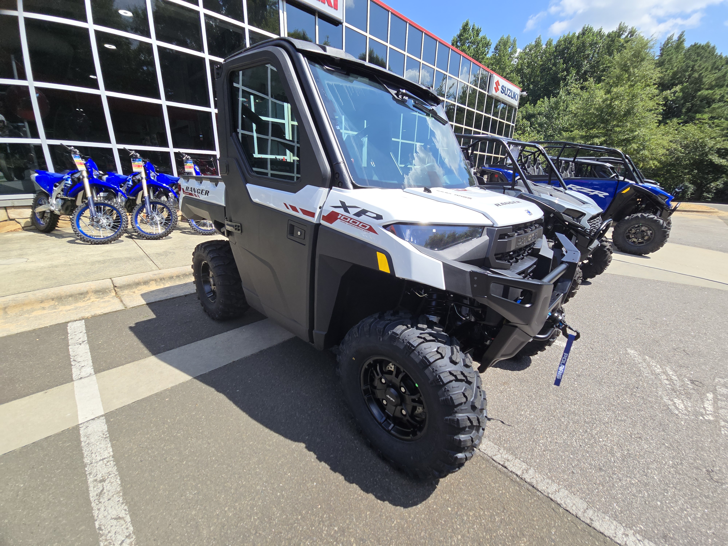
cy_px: 273
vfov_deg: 89.9
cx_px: 364
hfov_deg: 106.2
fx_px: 273
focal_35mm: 13
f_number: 2.2
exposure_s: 1/1809
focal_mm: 2.2
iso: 50
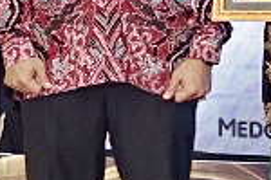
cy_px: -61
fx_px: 3764
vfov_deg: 2.7
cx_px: 399
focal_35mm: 500
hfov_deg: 4.1
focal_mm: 50
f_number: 1.8
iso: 200
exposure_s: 1/100
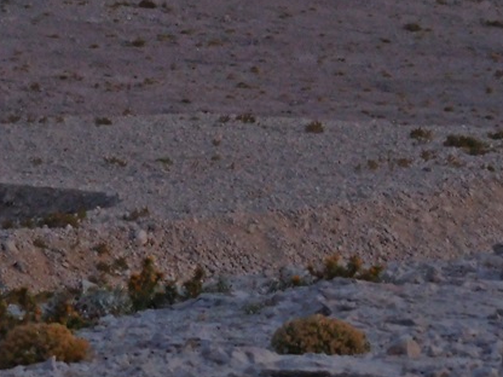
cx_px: 221
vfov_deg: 5.4
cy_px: 63
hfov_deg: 7.2
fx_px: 4011
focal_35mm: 276
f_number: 4.9
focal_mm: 20
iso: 1250
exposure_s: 1/15
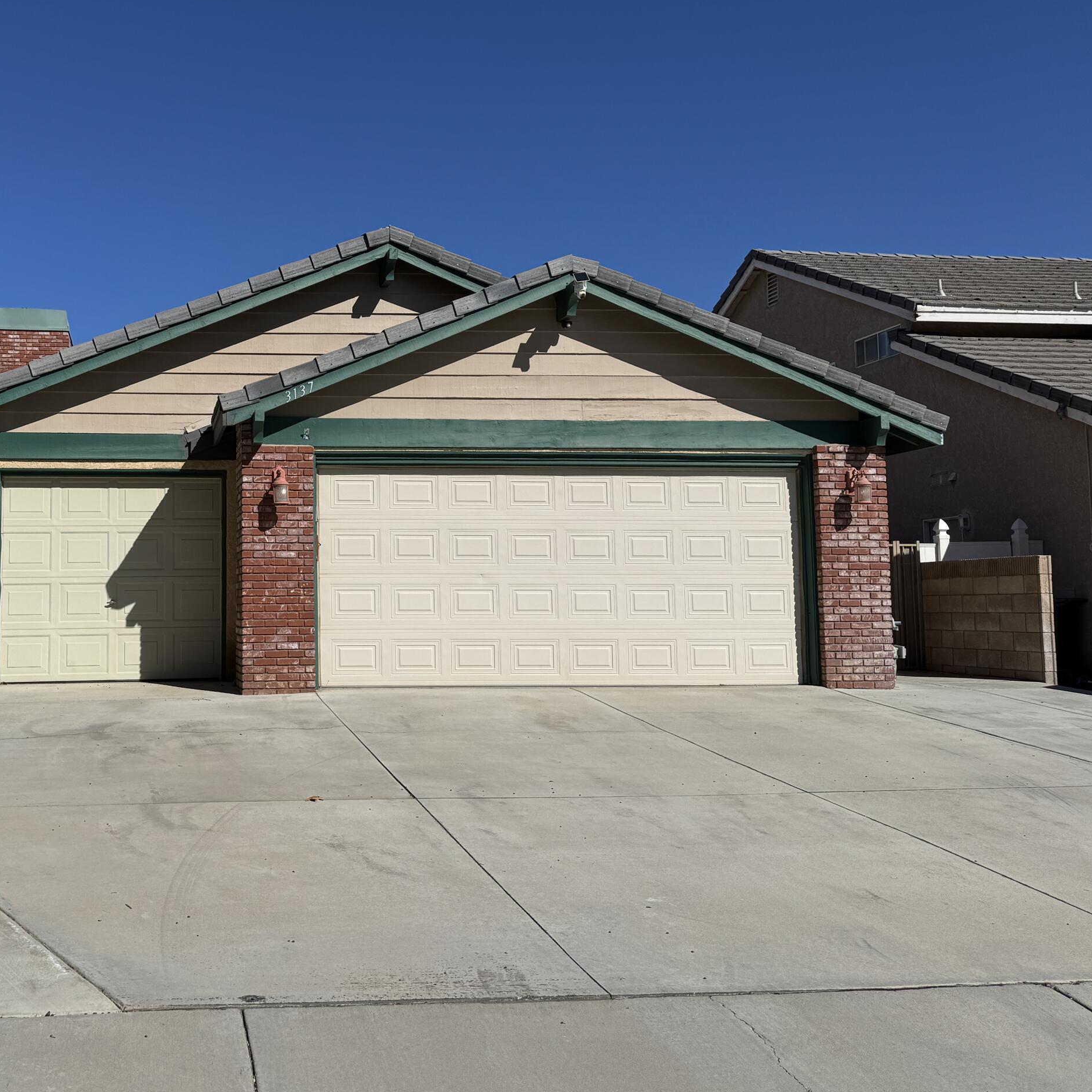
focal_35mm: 34
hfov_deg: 46.8
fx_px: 1213
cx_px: 285
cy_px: 499
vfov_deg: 48.4
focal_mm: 6.76
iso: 80
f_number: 1.78
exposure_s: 1/12346
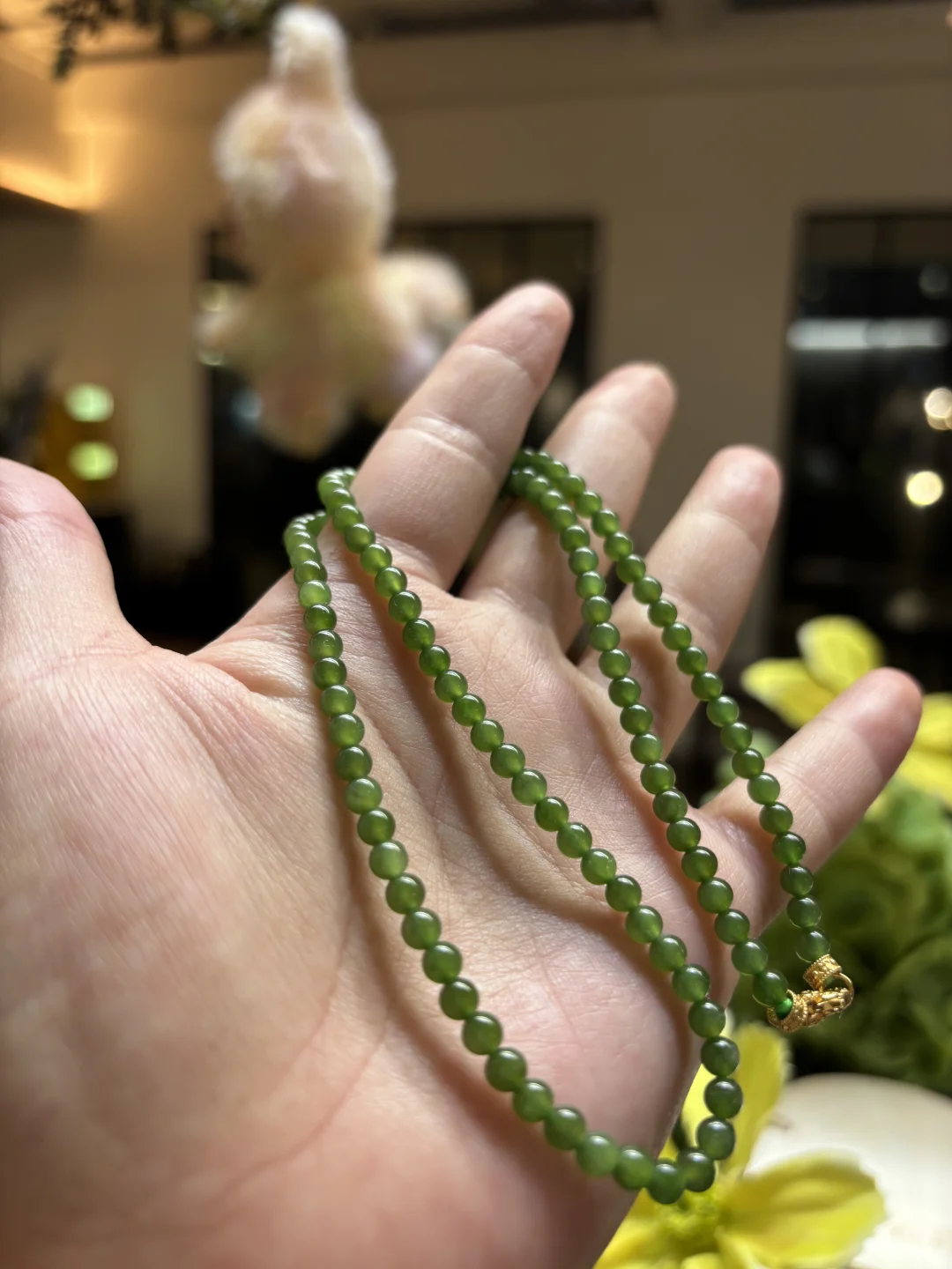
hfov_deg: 53.1
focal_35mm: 26
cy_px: 634
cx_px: 476
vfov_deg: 67.3
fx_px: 953
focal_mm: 5.96
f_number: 1.6
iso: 100
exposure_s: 1/50
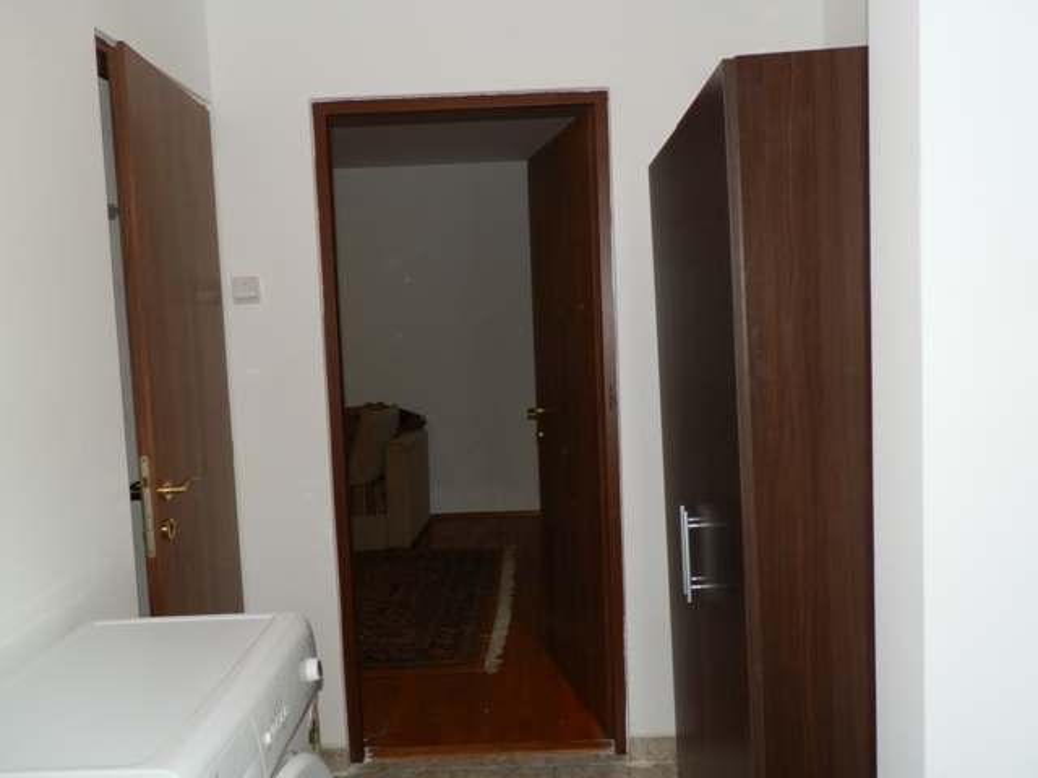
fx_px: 840
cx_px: 519
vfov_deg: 49.7
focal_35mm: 28
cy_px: 389
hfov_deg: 63.4
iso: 100
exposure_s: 1/30
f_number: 3.3
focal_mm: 5
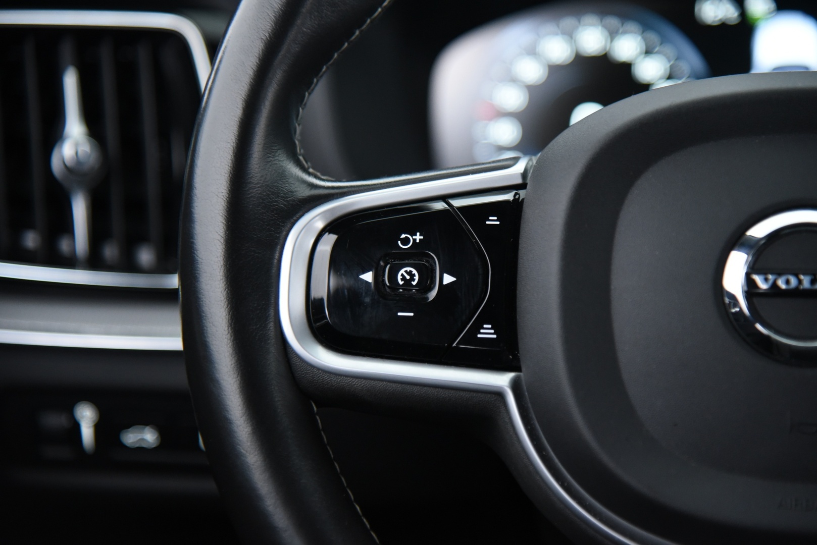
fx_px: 2724
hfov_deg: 17.1
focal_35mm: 120
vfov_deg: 11.4
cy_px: 272
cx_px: 408
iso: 4000
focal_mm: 120
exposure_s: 1/20
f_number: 4
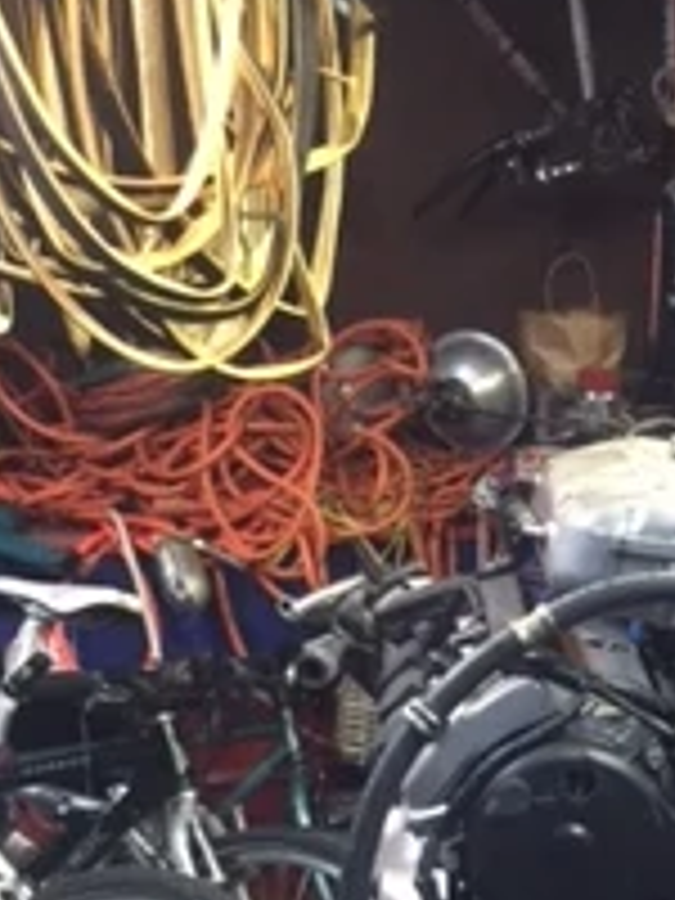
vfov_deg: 20.6
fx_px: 2418
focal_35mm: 93
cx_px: 860
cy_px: 832
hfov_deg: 15.2
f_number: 2.2
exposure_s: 1/15
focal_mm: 4.15
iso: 100
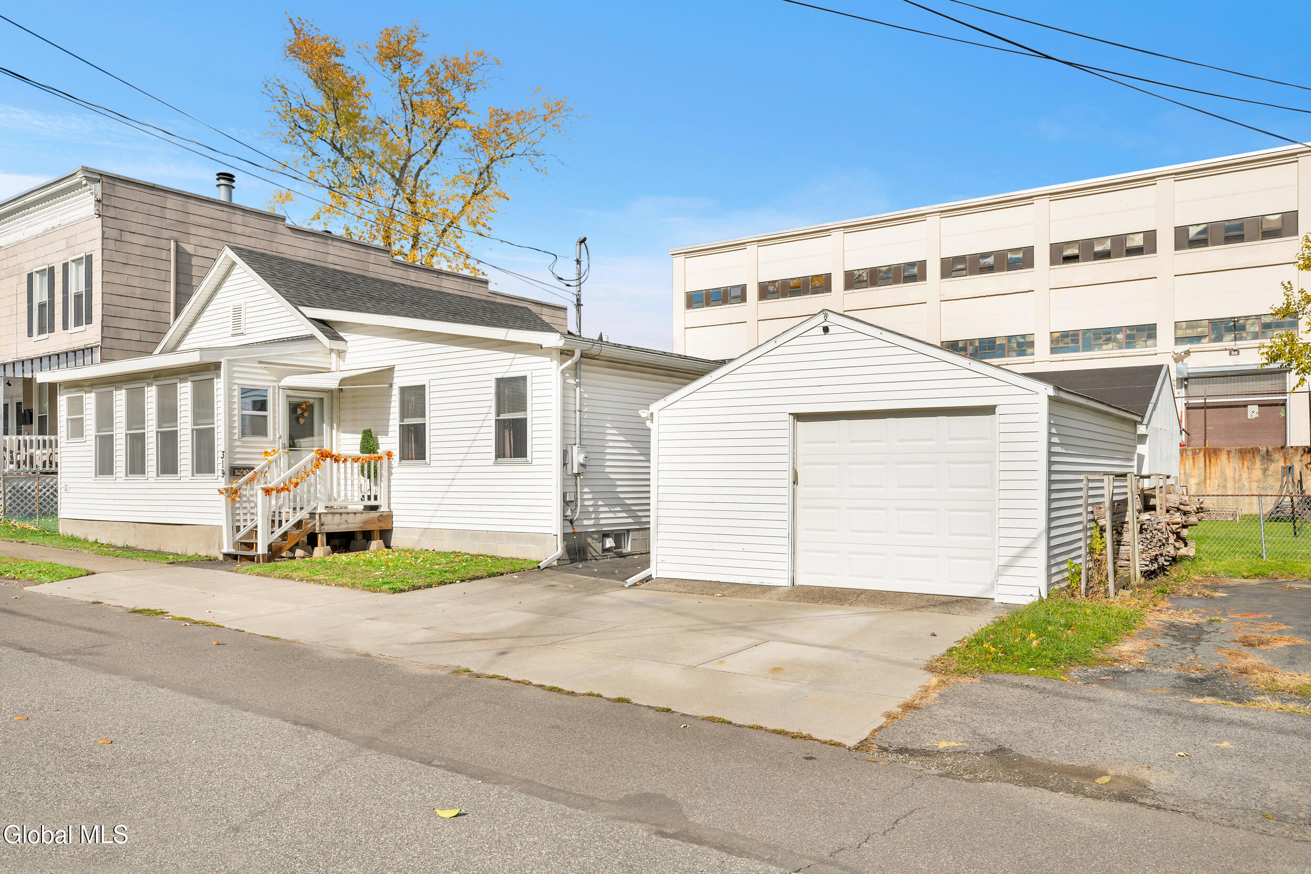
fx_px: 910
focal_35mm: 25
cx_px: 656
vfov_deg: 51.3
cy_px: 437
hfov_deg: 71.5
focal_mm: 25
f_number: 6.3
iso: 250
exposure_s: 1/2000
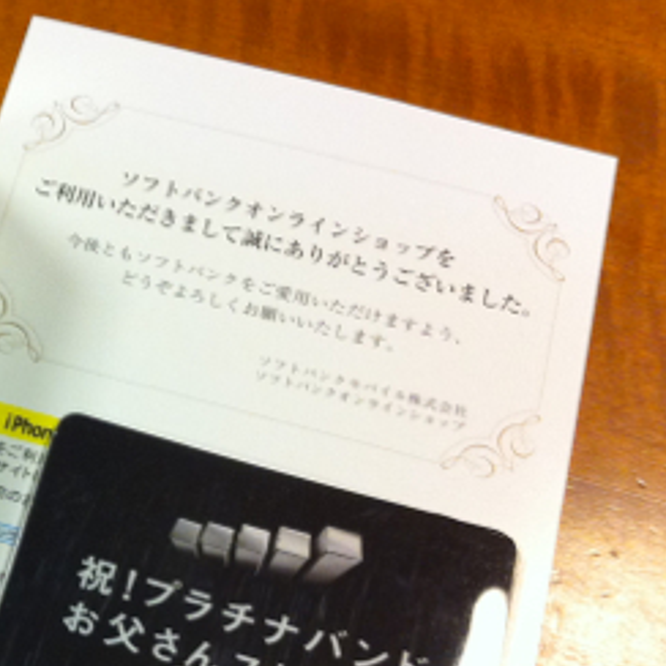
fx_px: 1763
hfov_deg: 20.0
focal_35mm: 81
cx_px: -139
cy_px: 494
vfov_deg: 21.2
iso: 160
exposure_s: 1/15
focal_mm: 3.85
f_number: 2.8
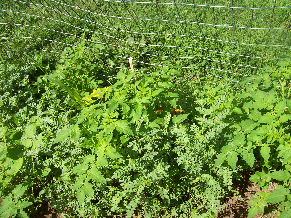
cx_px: 146
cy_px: 109
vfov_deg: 39.6
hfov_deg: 51.4
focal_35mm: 36
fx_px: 303
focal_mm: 6
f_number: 4.8
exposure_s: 1/375
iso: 80
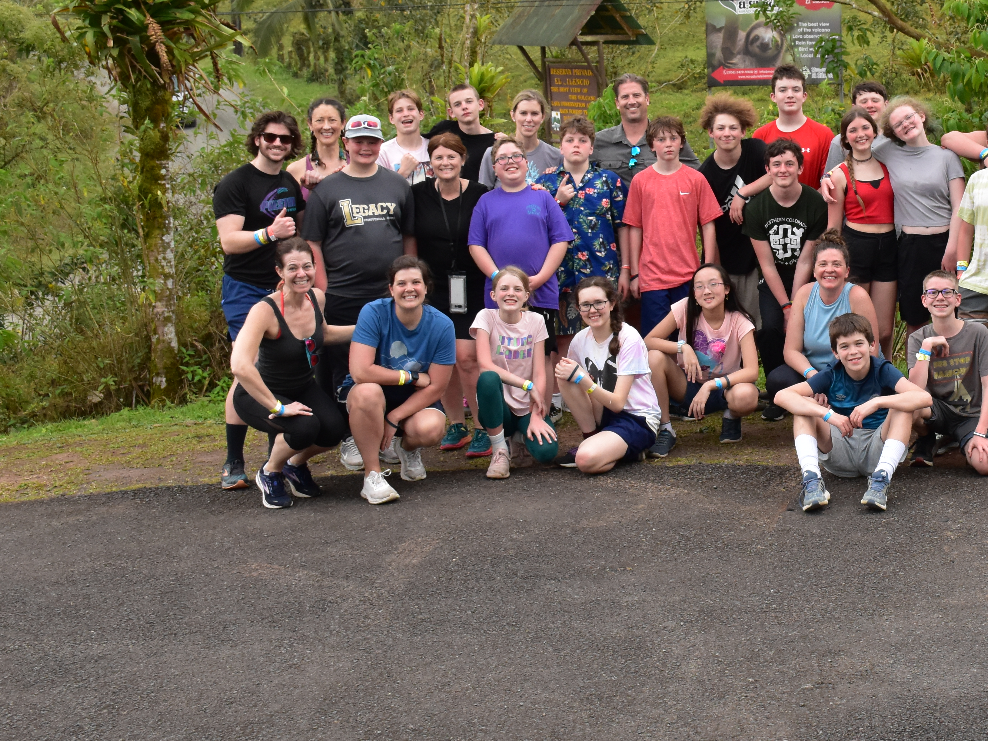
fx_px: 1969
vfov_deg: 21.2
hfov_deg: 27.3
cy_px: 223
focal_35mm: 69
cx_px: 855
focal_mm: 26
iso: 1250
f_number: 8
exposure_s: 1/250
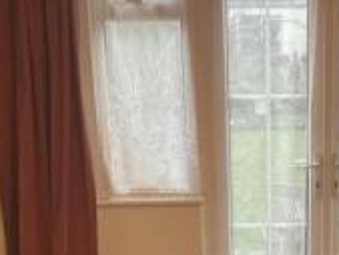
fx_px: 980
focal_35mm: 100
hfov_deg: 19.4
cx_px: 278
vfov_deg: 13.9
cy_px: 387
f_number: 1.8
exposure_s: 1/50
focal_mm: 3
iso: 160
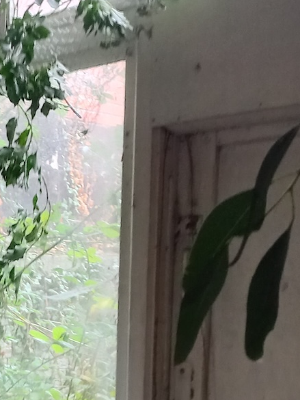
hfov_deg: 16.5
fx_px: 947
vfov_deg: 22.5
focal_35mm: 82
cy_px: 435
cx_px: -141
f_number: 1.8
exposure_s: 1/20
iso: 1250
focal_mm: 4.6
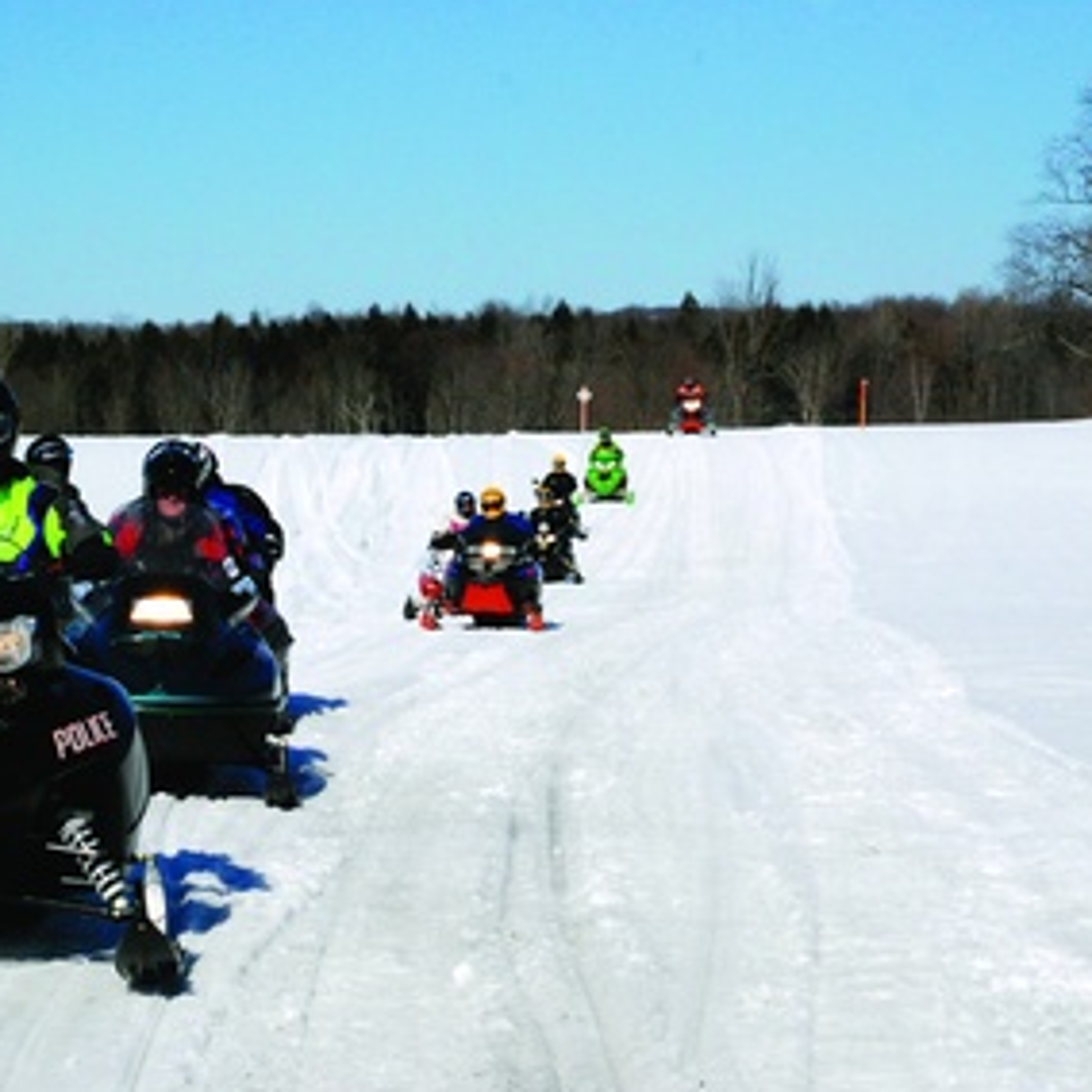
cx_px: 477
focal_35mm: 108
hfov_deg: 16.1
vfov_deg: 16.1
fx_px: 3855
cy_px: 540
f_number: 11
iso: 1600
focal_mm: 52
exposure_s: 1/4000
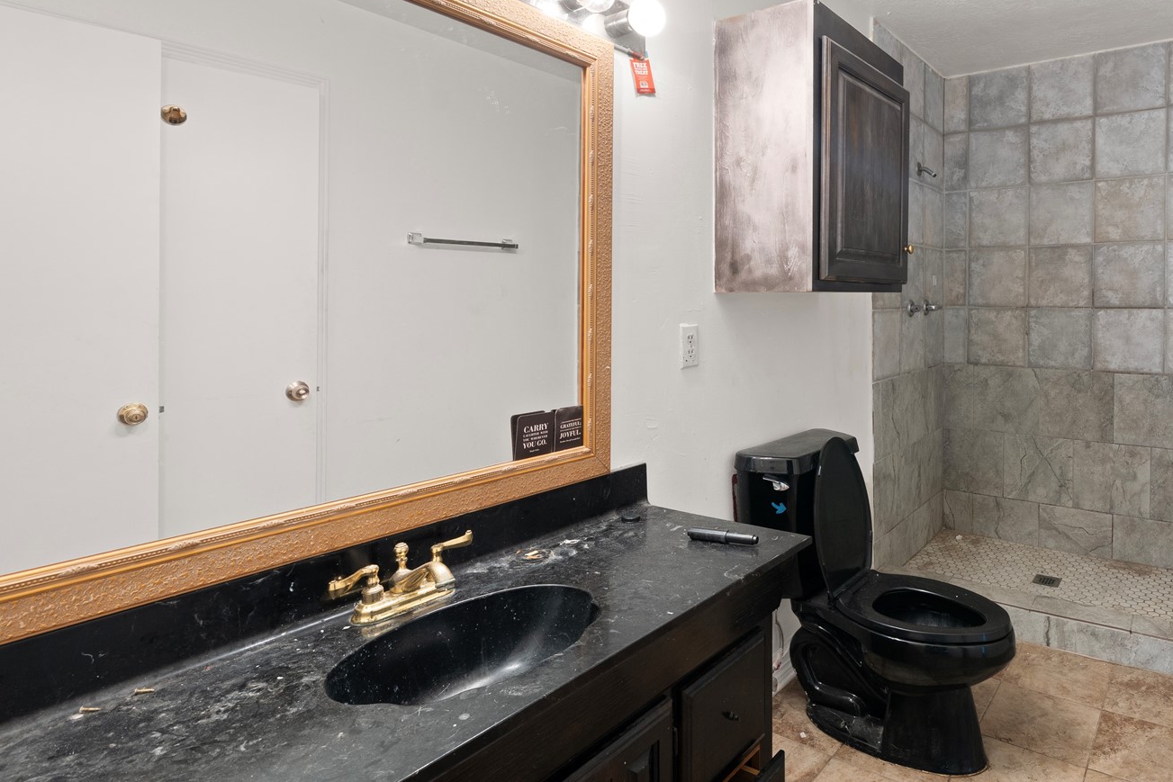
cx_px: 790
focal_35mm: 20
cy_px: 282
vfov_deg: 60.9
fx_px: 652
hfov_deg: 80.9
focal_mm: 12
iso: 320
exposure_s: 1/1.25
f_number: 8
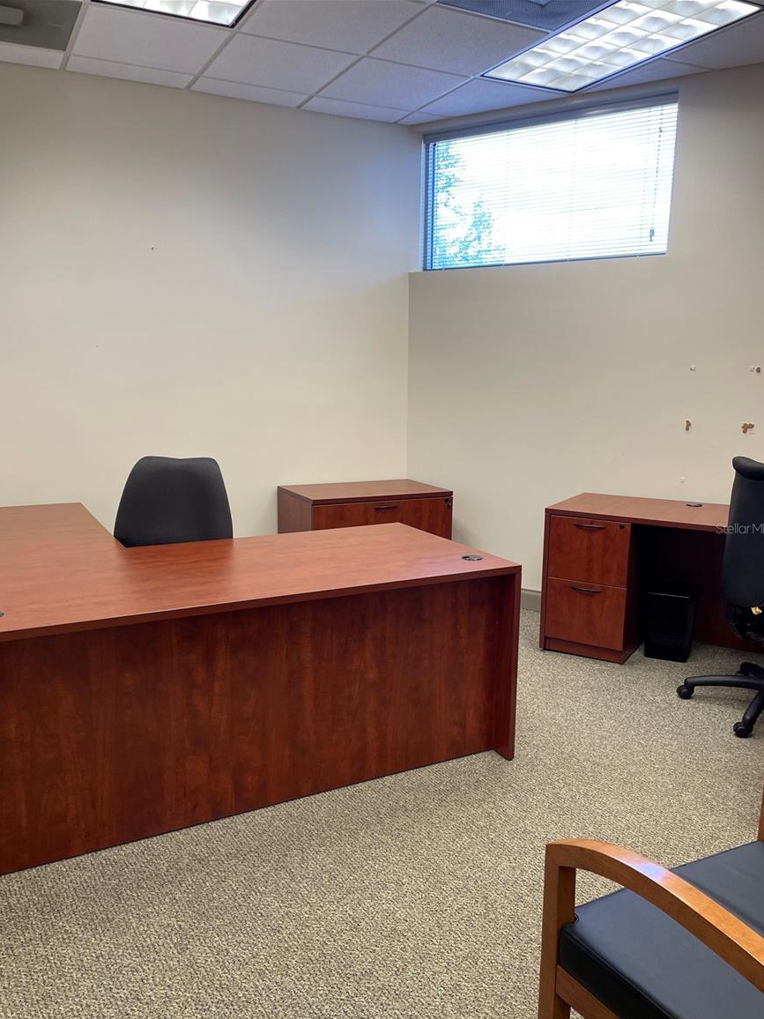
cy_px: 528
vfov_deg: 65.3
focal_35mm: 27
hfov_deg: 51.4
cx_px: 382
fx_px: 795
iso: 80
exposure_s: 1/120
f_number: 1.6
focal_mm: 4.2
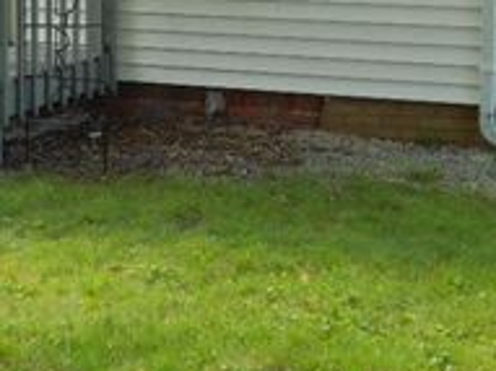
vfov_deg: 14.8
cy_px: -61
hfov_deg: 19.9
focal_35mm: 97
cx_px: 65
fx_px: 1389
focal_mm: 6.7
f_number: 3.9
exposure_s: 1/80
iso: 80
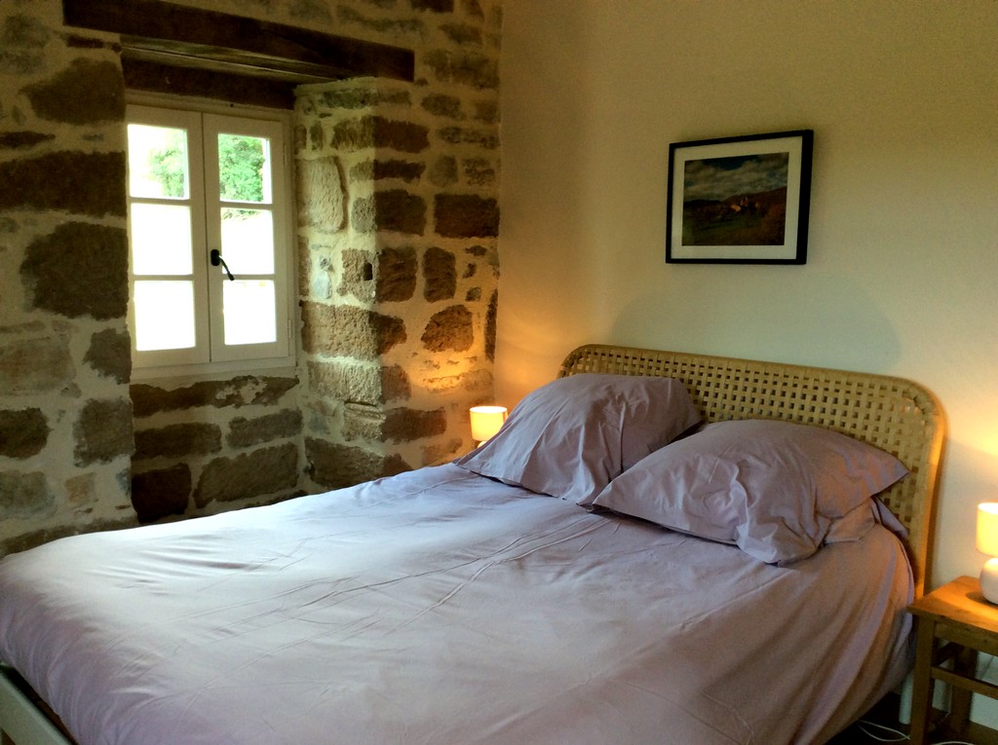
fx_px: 921
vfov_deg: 44.1
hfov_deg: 56.9
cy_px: 372
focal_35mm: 32
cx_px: 499
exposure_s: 1/24
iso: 50
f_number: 2.4
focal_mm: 3.3
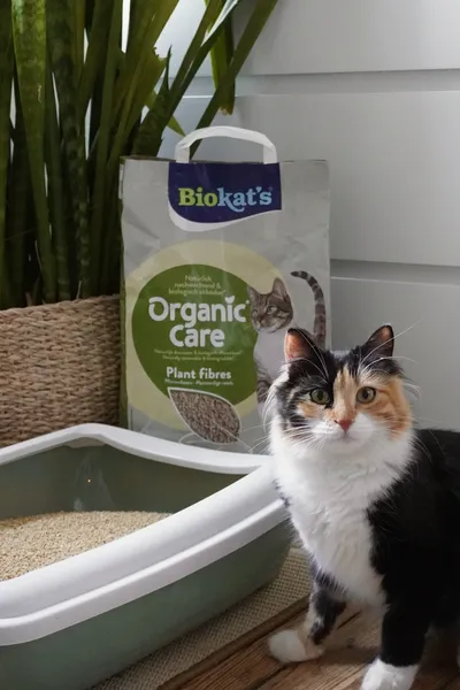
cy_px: 345
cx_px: 230
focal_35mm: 56
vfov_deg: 35.9
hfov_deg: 24.4
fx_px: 1064
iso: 6400
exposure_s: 1/100
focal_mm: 37
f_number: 5.6
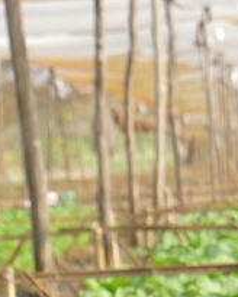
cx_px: 364
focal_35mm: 253
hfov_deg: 6.0
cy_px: 300
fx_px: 2228
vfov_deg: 7.6
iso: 100
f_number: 3.2
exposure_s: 1/320
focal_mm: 26
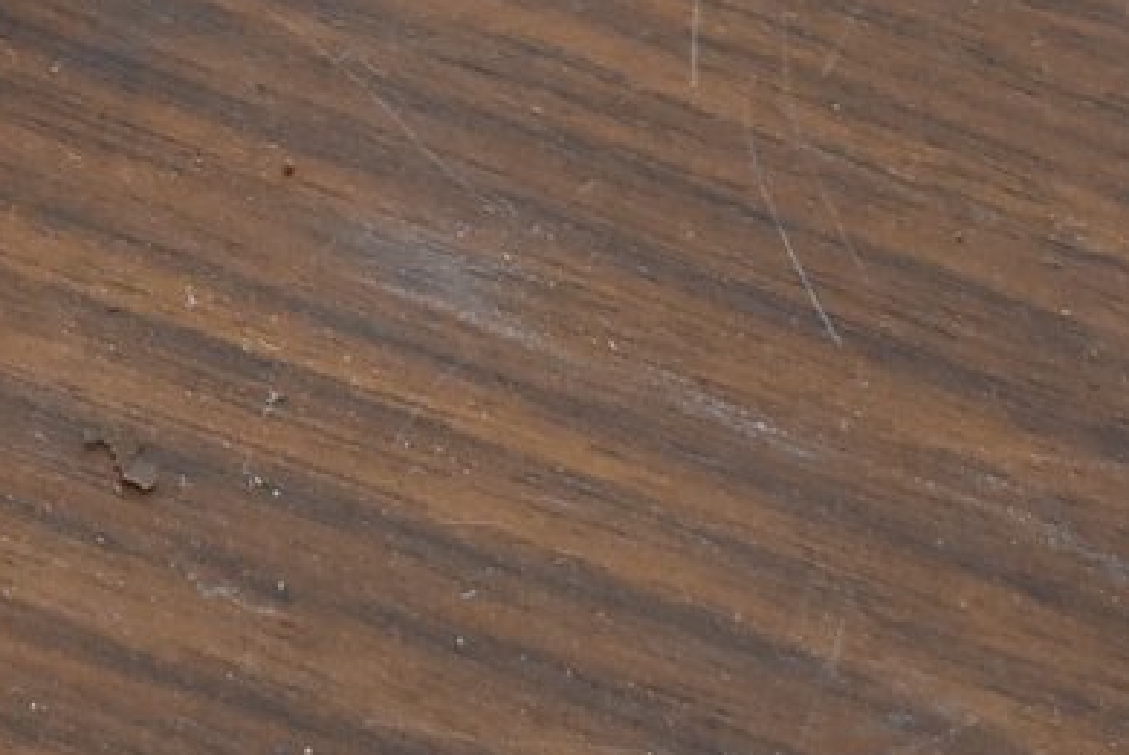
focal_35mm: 248
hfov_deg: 8.0
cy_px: -545
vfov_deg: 5.5
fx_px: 7786
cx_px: -912
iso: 1100
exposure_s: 1/125
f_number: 4.8
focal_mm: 38
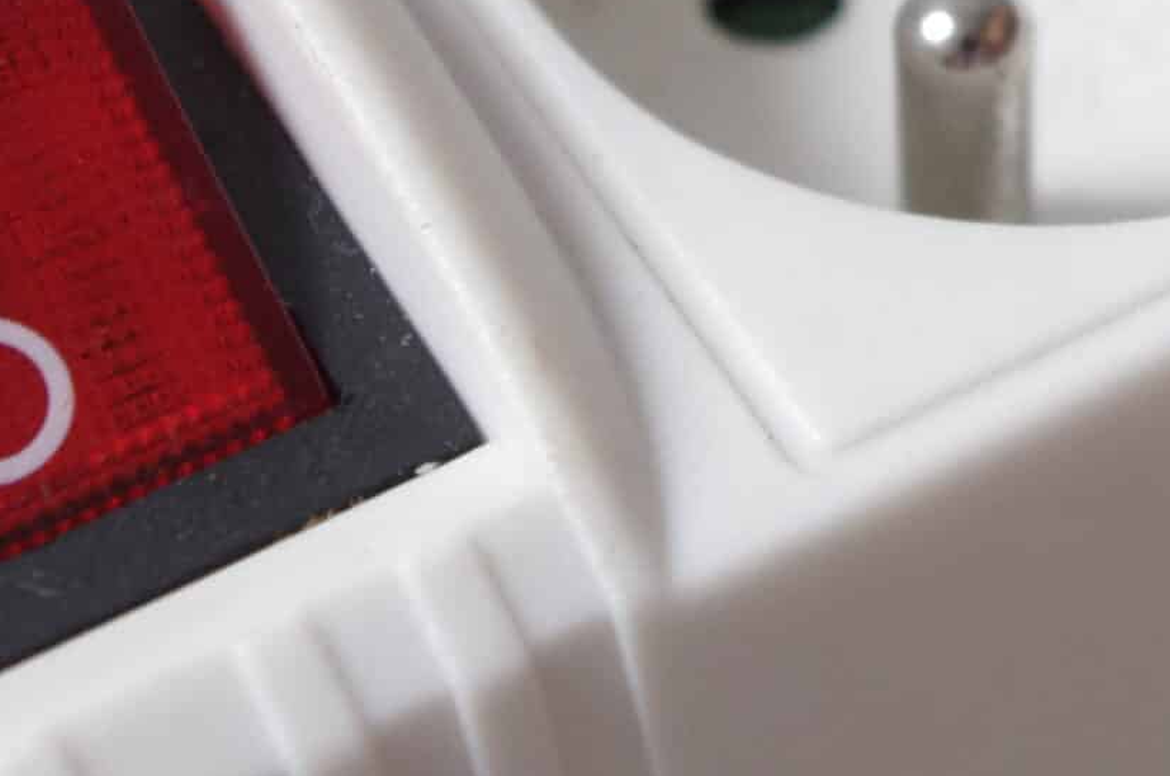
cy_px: -174
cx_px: 957
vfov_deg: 8.8
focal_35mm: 153
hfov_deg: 13.4
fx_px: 4965
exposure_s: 1/80
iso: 800
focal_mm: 32.5
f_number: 5.6
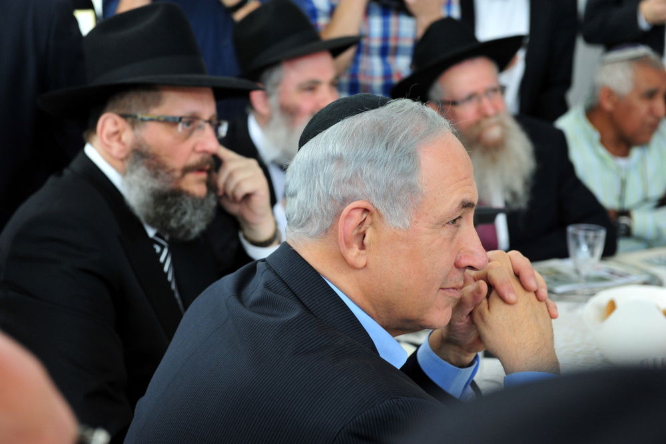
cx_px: 333
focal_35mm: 70
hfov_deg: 28.9
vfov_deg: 19.4
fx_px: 1295
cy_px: 222
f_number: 5
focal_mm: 70
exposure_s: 1/160
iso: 1250
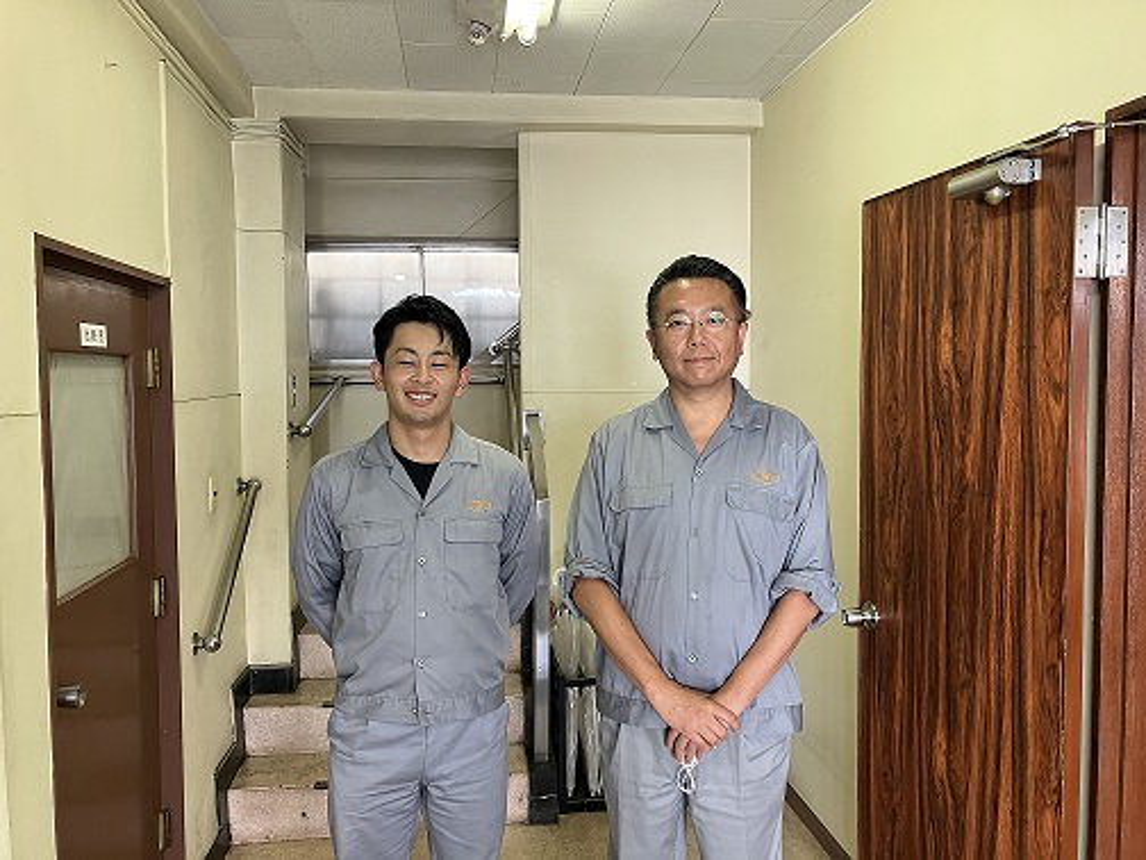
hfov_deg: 63.4
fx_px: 927
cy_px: 430
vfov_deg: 49.7
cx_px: 573
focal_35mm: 28
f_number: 1.8
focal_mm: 3.99
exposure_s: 1/50
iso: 80
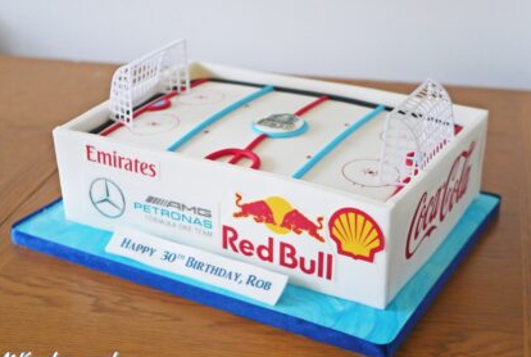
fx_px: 813
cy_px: 190
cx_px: 262
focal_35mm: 55
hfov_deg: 36.2
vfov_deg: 24.7
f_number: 1.7
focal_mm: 25
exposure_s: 1/125
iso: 2000
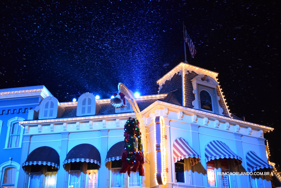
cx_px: 140
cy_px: 94
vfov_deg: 29.0
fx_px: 363
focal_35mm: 46
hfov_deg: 42.3
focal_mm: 31
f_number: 4.2
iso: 2800
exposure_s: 1/50
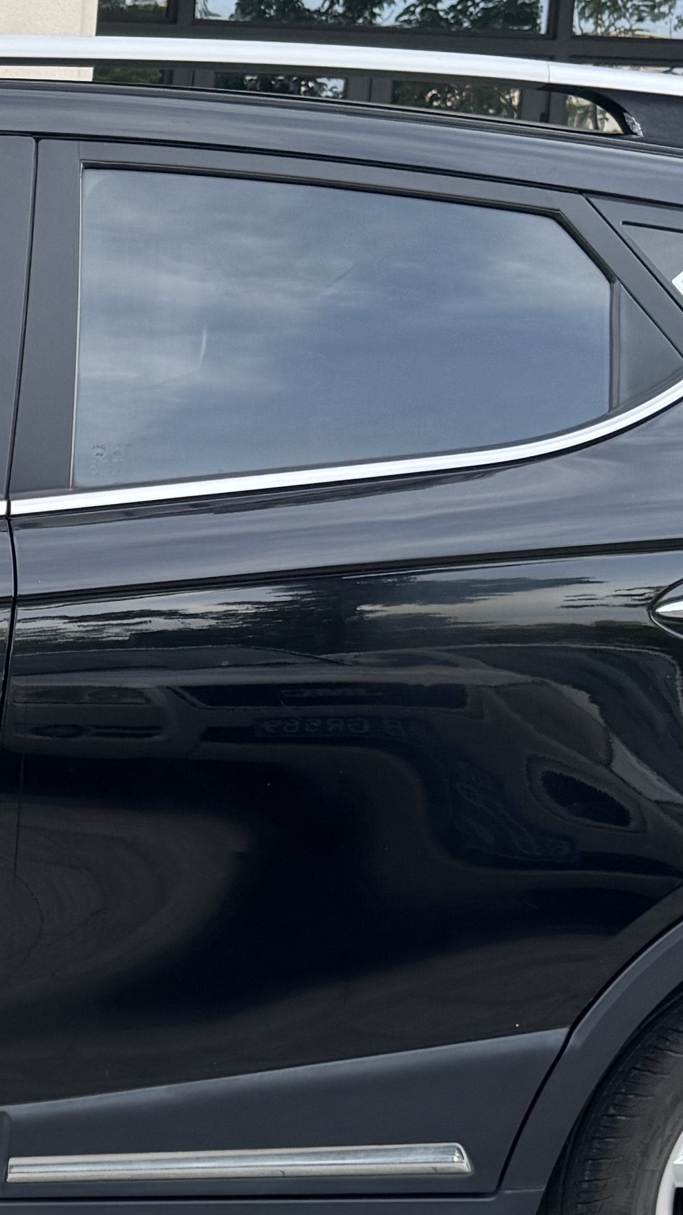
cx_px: -402
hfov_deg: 13.8
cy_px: 864
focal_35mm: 81
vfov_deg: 26.0
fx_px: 2608
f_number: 1.78
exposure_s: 1/298
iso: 80
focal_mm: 6.76
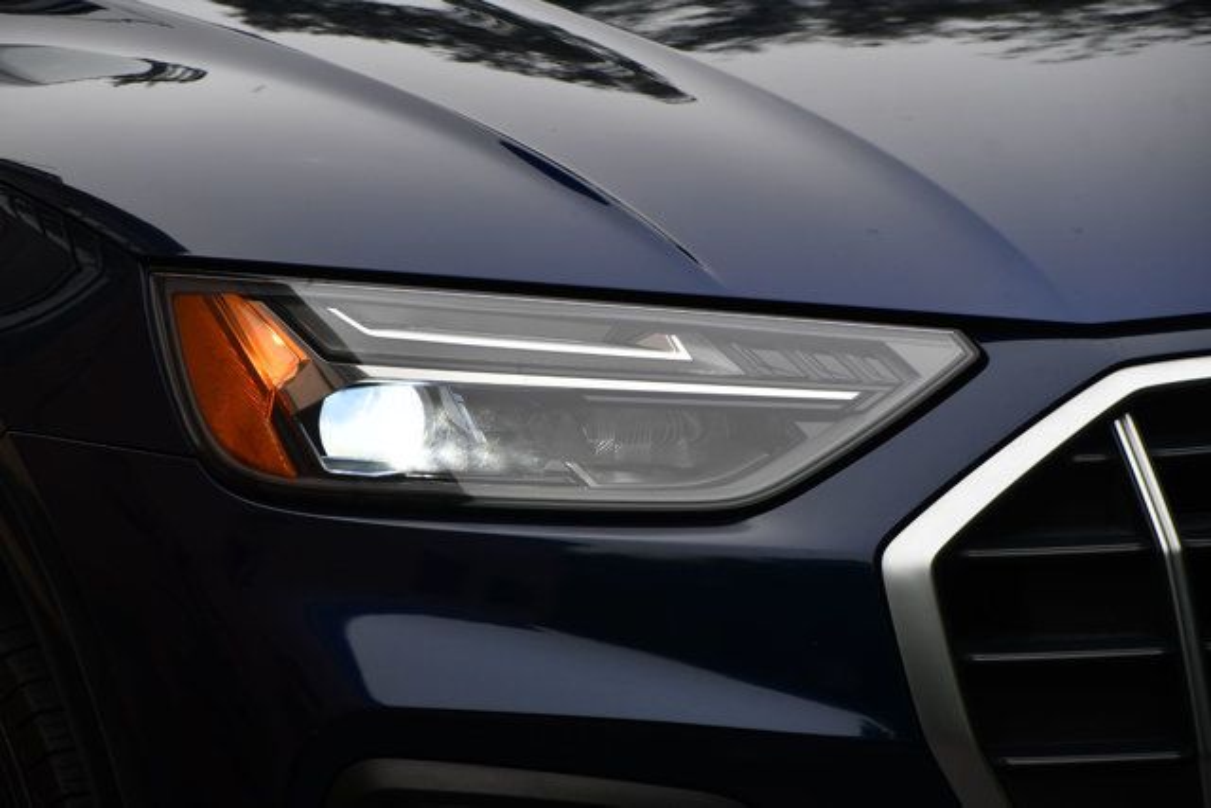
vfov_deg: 6.1
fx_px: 7570
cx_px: 606
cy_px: 404
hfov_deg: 9.1
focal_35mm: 225
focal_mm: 150
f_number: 7.1
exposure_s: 1/500
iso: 200
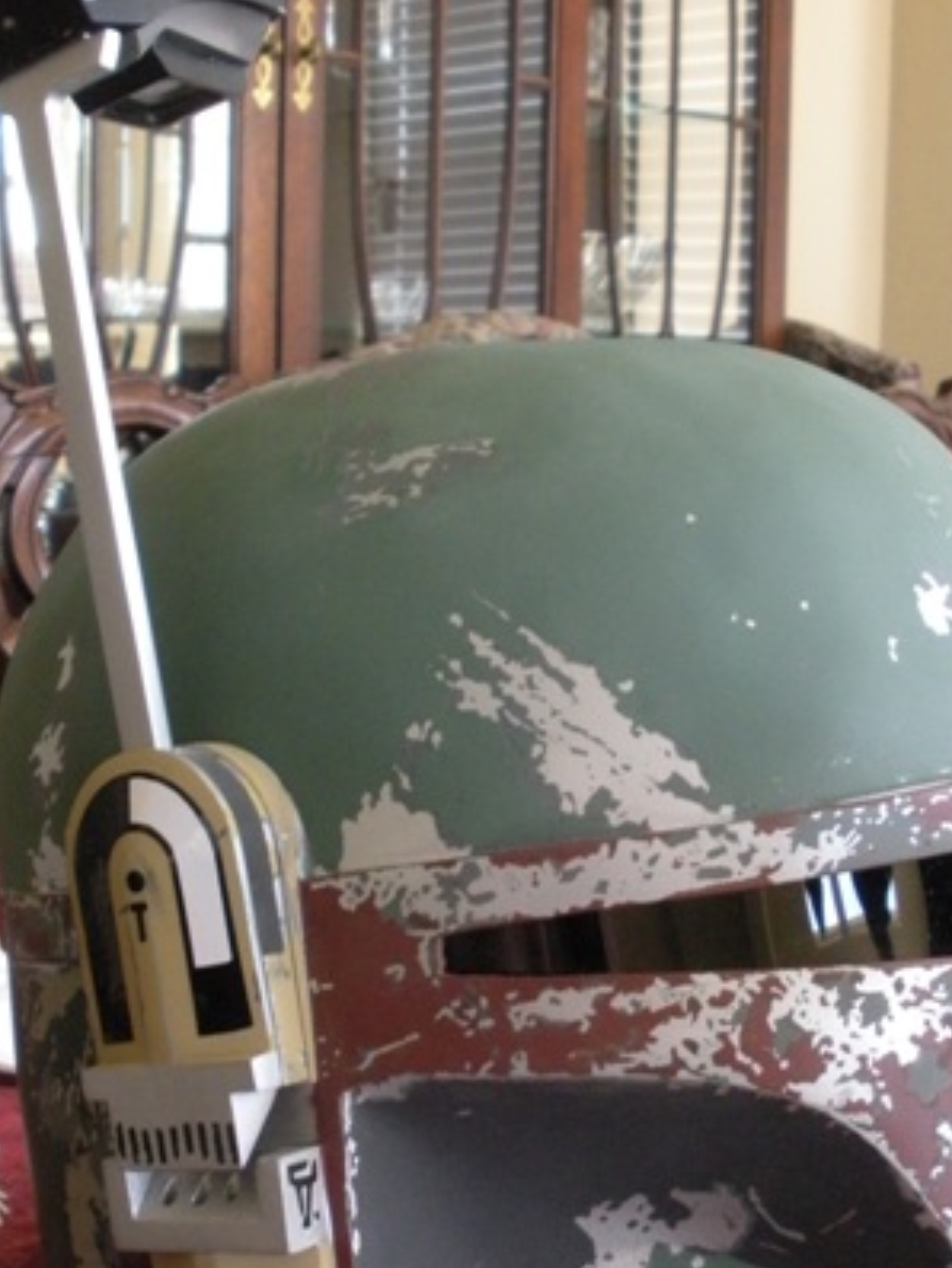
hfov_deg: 25.2
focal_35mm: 58
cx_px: 527
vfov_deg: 32.8
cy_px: 891
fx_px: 2126
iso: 400
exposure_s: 1/32.2
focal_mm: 6.3
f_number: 3.5
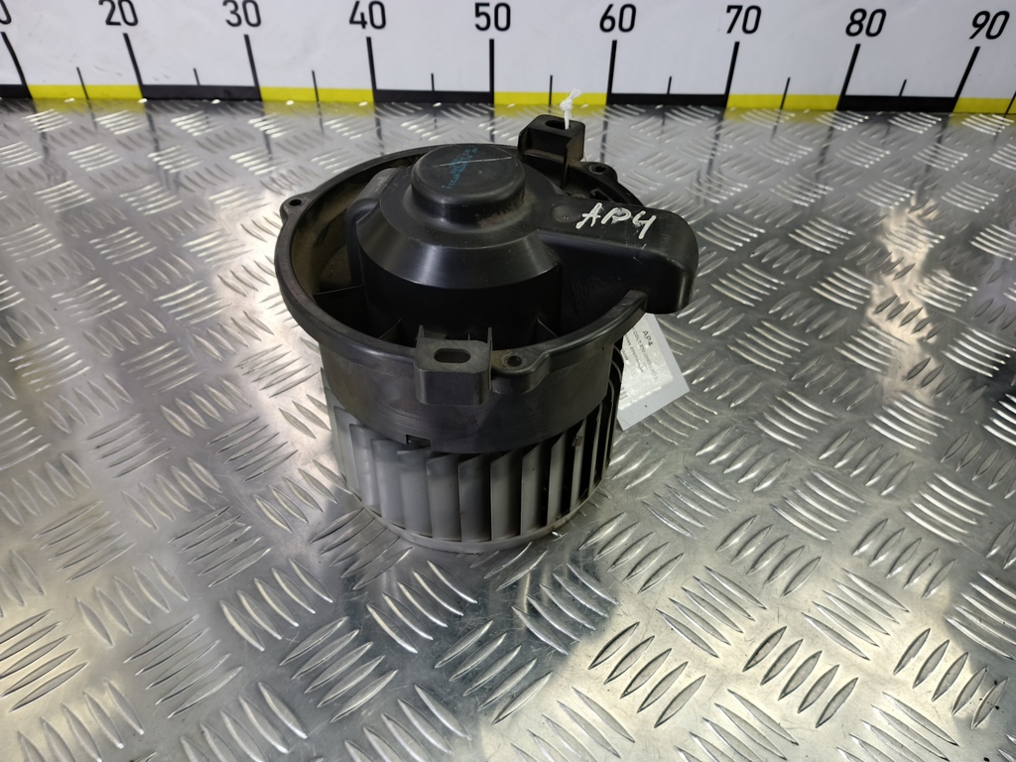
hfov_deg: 73.9
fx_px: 675
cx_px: 508
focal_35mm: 23
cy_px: 381
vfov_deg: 58.9
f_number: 1.6
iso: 107
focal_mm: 4.11
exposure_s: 1/33.3
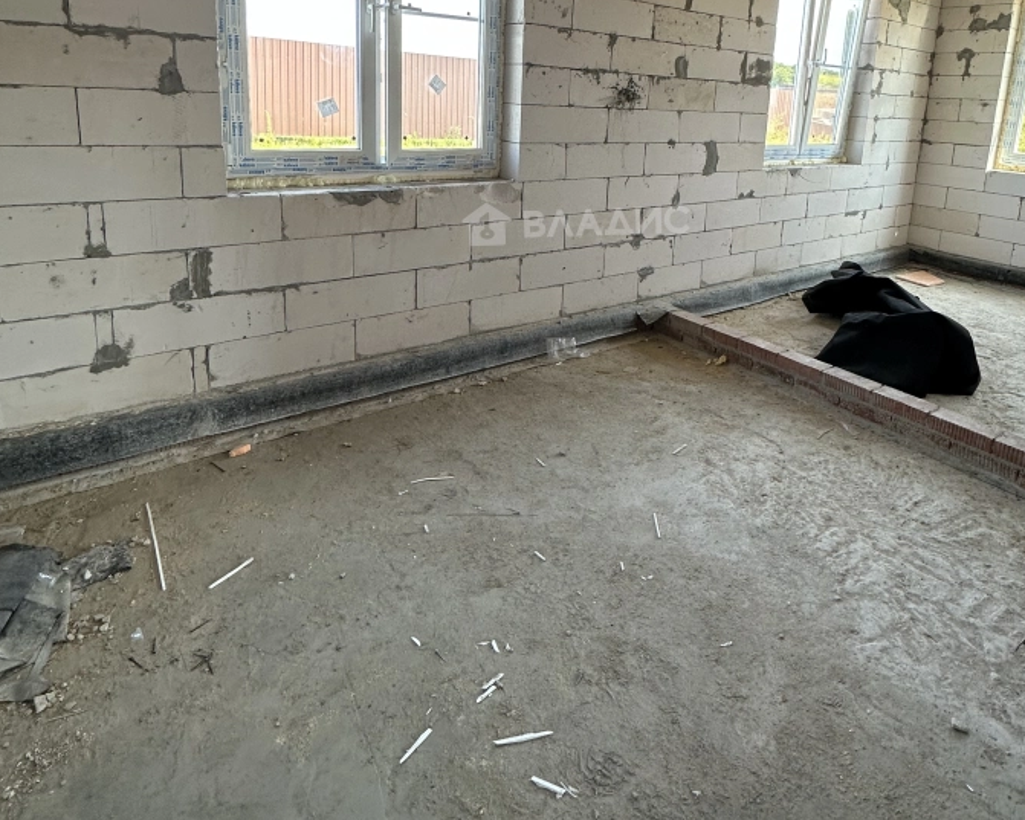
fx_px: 667
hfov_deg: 74.7
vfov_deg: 60.3
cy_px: 221
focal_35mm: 22
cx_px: 577
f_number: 2.2
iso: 100
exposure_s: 1/99
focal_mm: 2.22
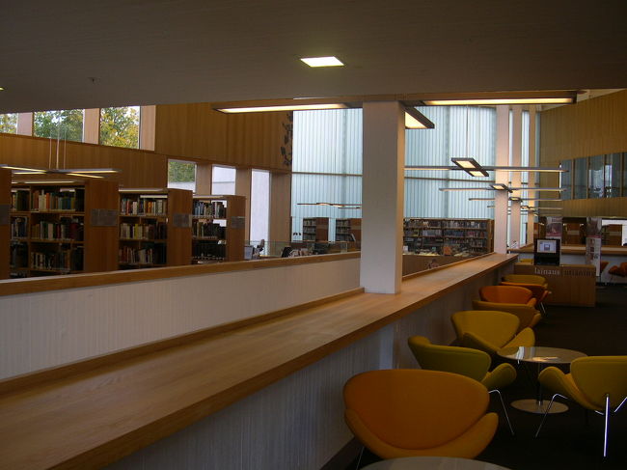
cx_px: 314
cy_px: 235
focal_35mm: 38
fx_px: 688
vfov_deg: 37.7
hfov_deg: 49.0
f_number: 2.8
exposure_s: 1/96
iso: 100
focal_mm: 8
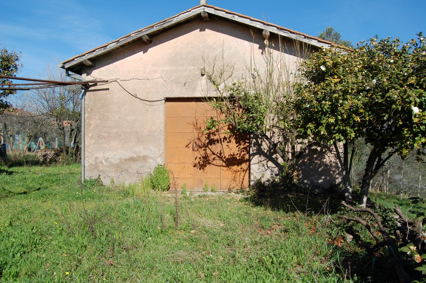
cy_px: 142
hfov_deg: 62.0
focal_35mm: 30
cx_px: 213
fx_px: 355
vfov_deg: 43.5
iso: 200
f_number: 9
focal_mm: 20
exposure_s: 1/320
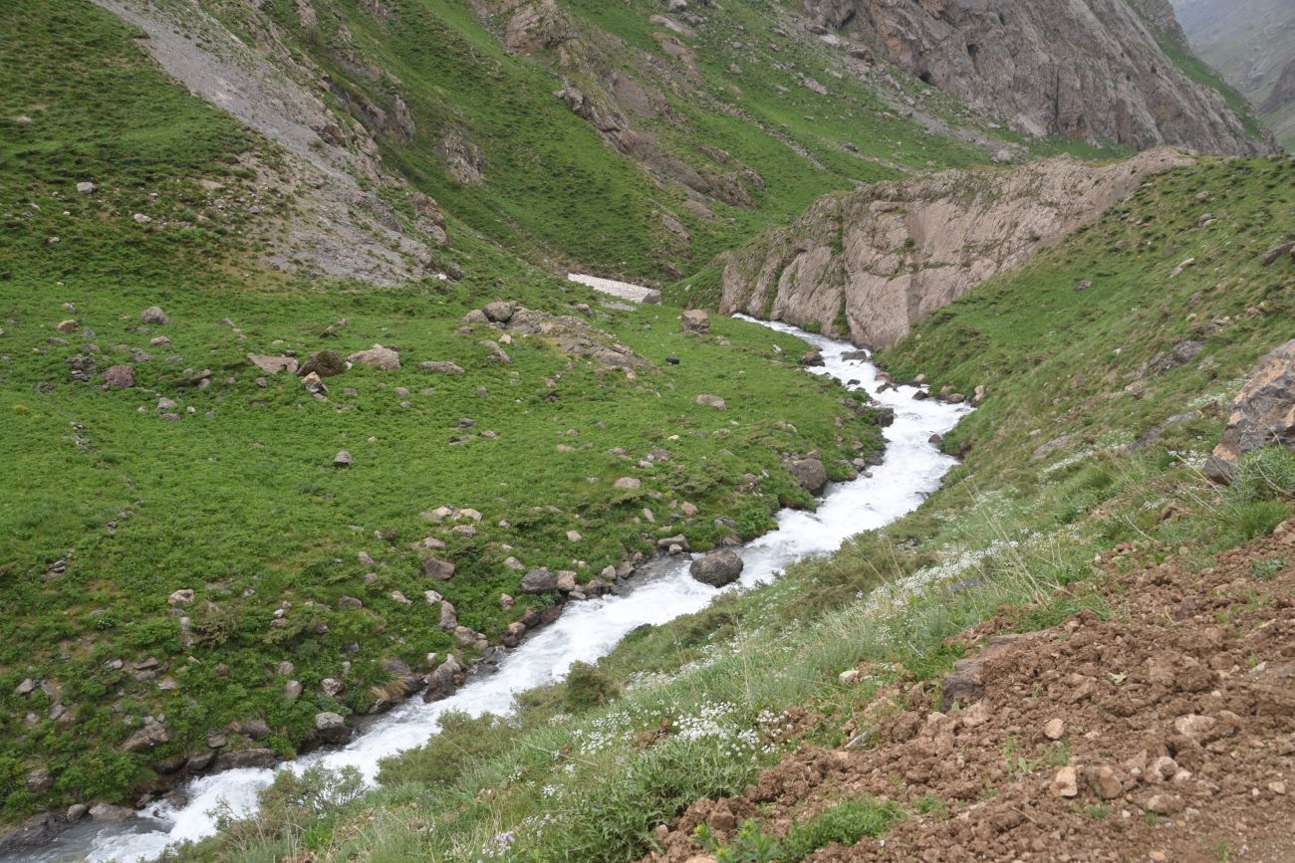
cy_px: 432
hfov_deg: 39.6
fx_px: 1799
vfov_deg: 27.0
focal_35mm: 50
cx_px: 648
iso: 250
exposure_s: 1/125
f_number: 8
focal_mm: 50
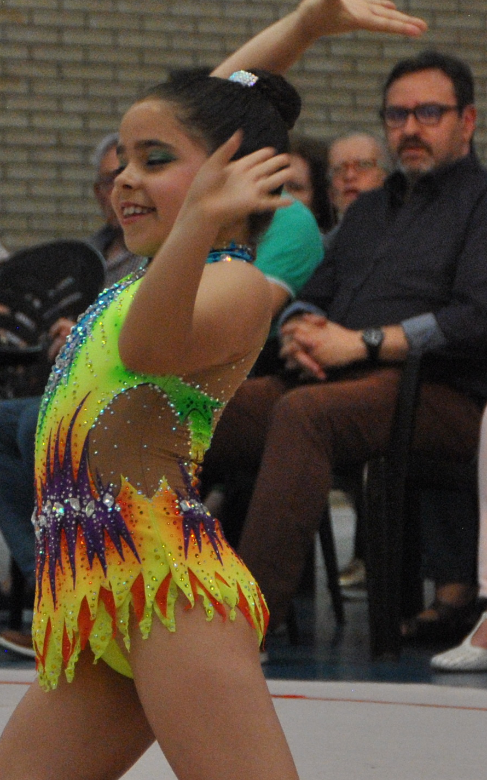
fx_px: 7602
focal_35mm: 358
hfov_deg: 3.7
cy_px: 437
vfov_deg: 5.9
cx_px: 251
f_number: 5.3
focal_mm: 86
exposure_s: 1/250
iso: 800
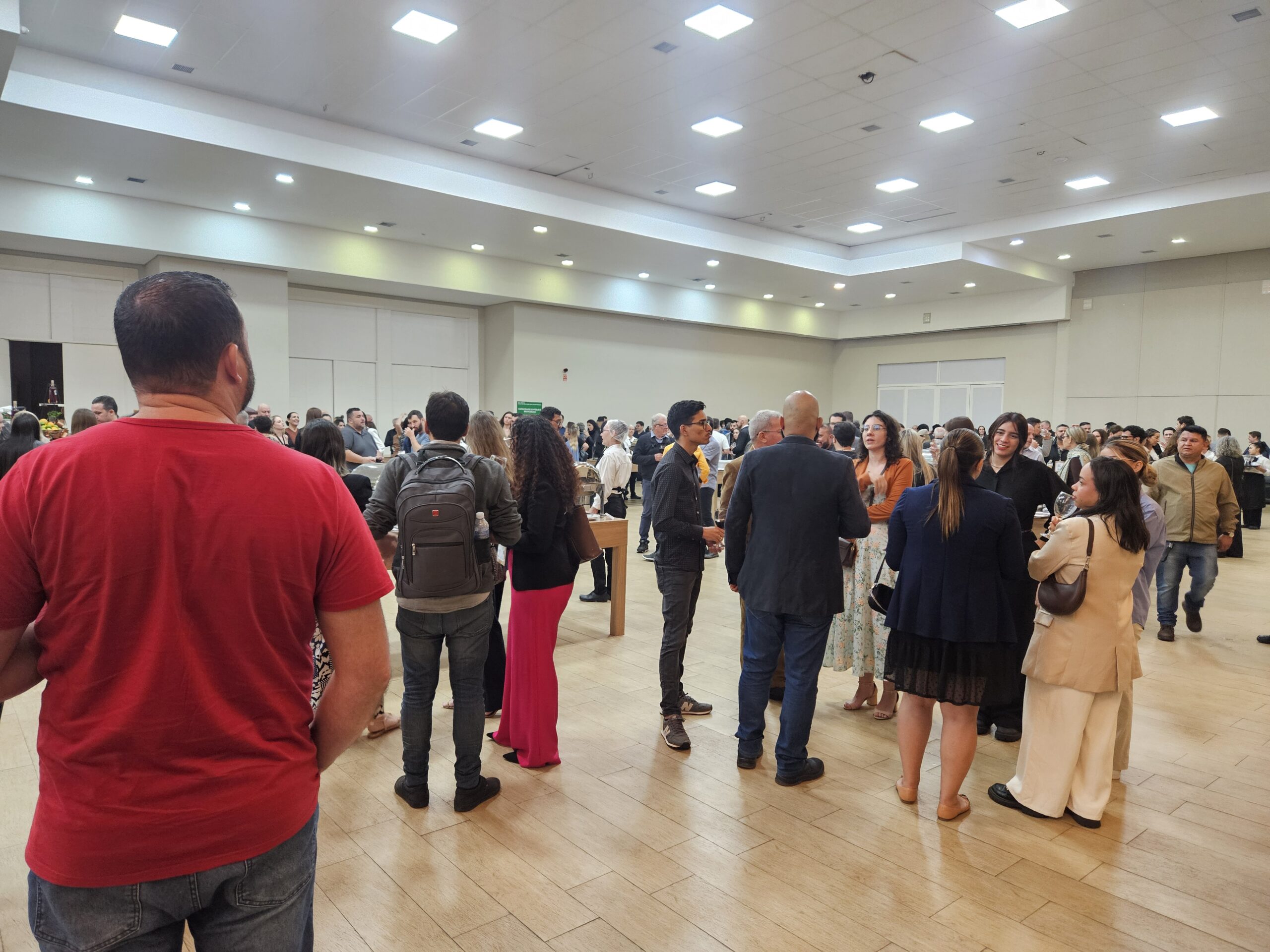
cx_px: 635
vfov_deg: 58.9
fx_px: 844
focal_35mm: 23
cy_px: 476
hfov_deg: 73.9
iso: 500
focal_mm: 5.4
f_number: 1.8
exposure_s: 1/60
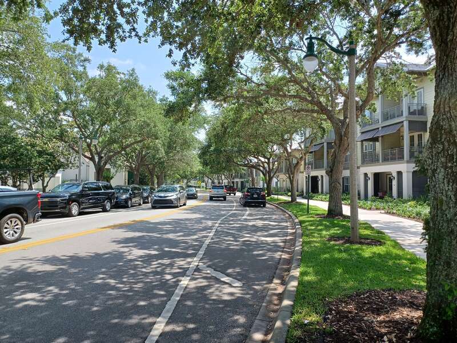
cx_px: 228
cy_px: 172
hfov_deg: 69.4
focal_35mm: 25
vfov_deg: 54.9
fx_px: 330
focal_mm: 4.6
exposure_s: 1/173
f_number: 1.8
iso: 32
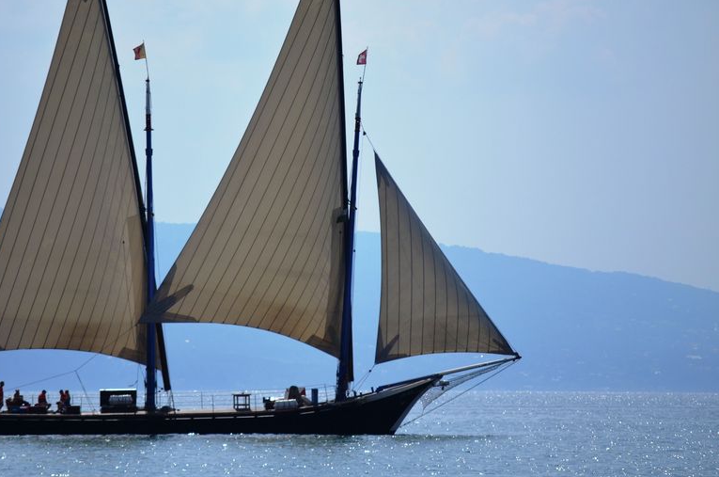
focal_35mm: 392
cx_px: 279
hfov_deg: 5.3
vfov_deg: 3.5
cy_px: 173
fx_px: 7814
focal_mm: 200
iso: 200
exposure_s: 1/2500
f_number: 6.3
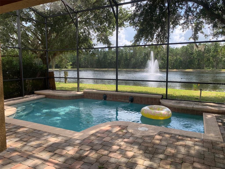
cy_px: 84
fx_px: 169
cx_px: 112
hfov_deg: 67.3
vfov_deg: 53.1
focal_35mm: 26
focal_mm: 4.25
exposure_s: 1/512
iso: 25
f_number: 1.8
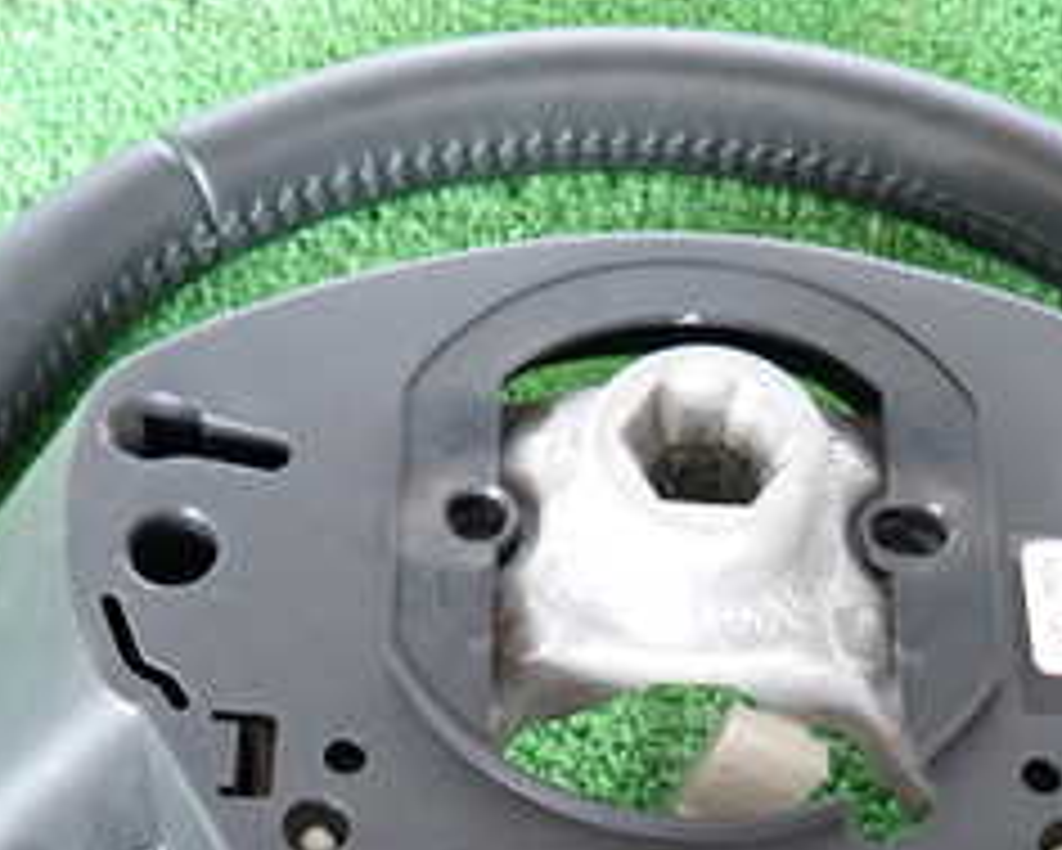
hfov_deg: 30.4
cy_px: 899
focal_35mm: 62
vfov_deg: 23.3
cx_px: 594
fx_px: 1950
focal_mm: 4.5
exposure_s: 1/30
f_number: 2
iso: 200
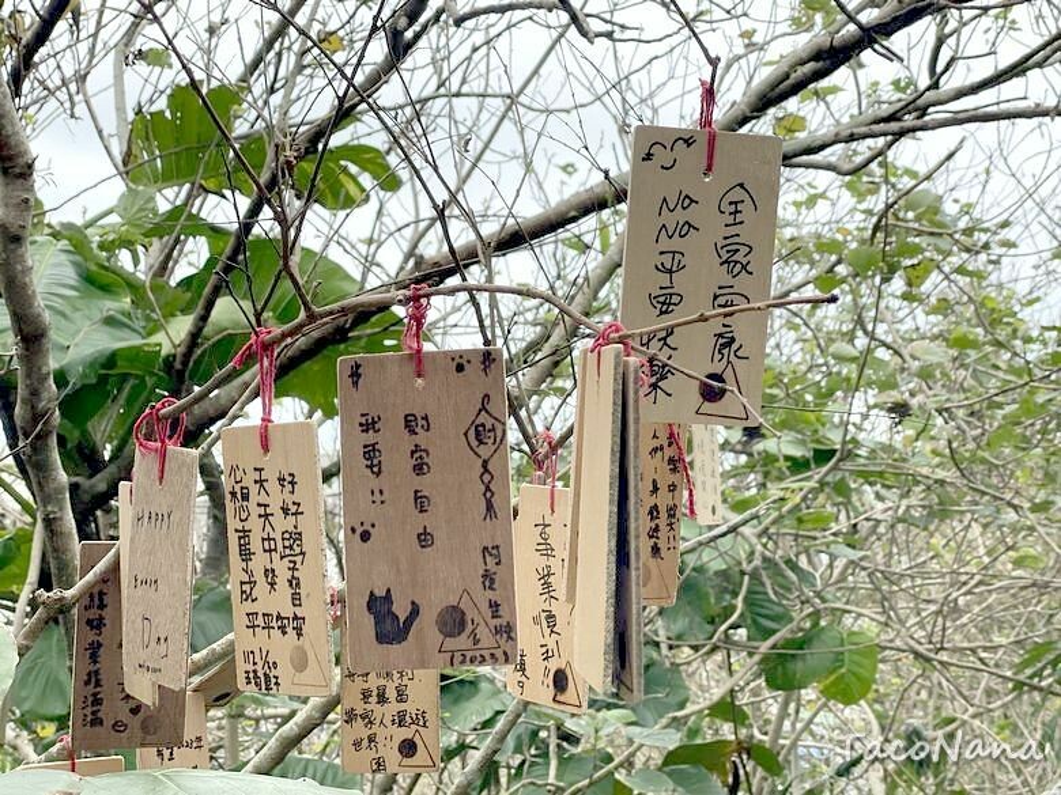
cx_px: 530
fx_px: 1594
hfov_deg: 36.8
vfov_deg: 28.0
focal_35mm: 52
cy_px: 398
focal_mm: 6
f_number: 2
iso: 25
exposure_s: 1/196
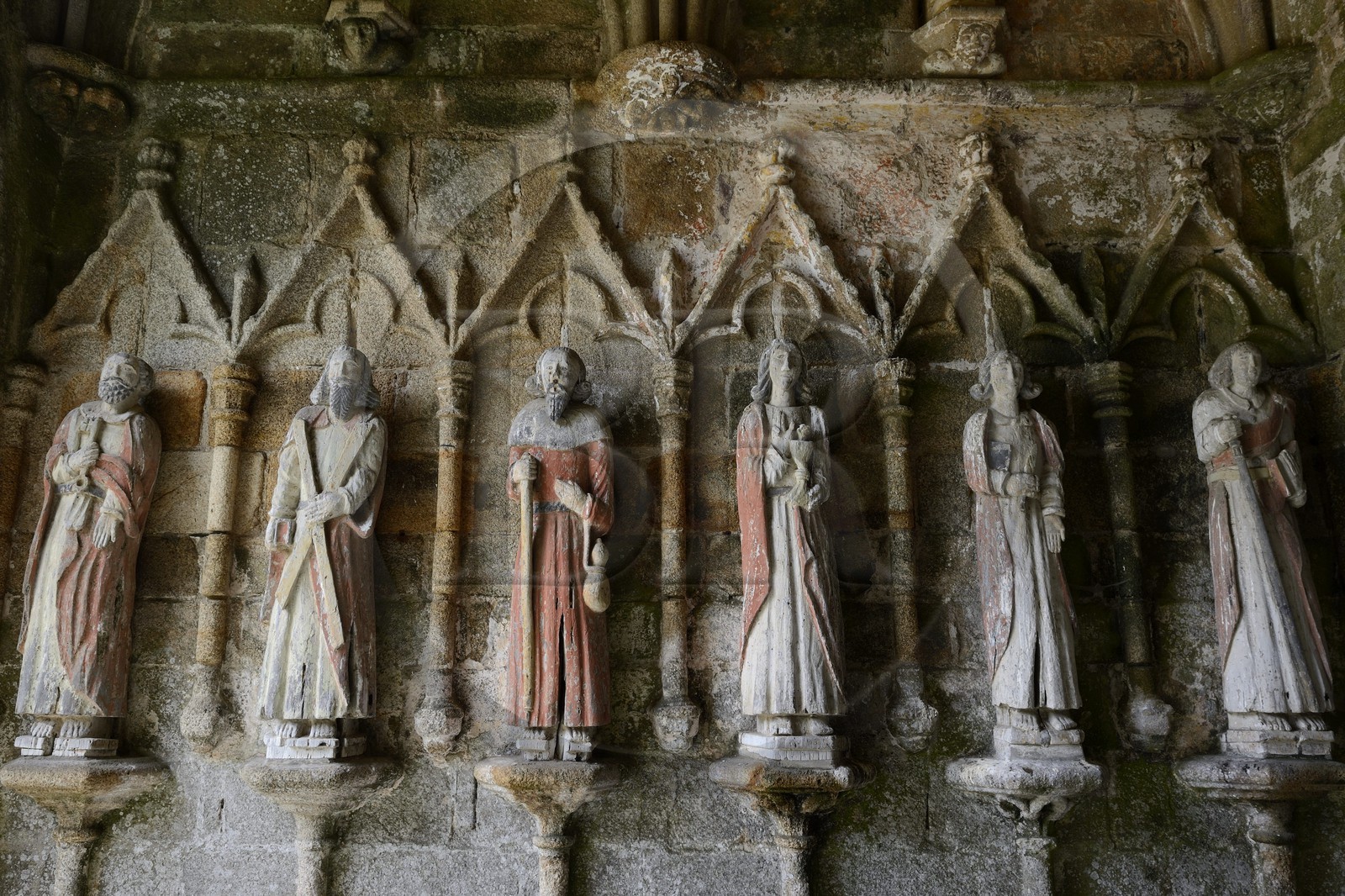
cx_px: 672
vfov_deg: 53.1
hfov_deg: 73.8
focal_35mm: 24
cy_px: 448
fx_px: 896
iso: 400
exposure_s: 1/60
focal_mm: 24
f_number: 10
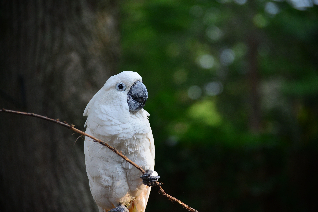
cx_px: 159
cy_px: 106
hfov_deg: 18.6
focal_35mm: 110
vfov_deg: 12.5
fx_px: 972
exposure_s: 1/500
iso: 400
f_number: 4.5
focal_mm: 110
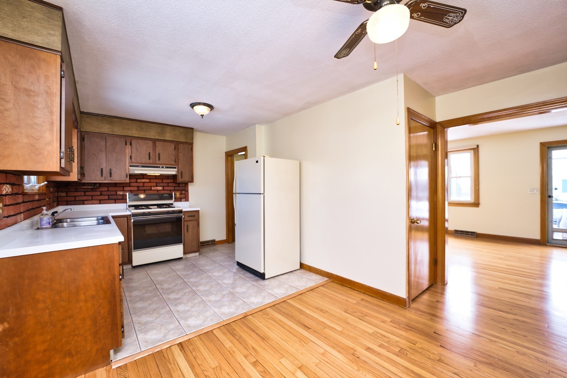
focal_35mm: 14
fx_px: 221
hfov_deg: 104.2
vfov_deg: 81.2
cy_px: 189
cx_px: 284
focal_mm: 14
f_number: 2.8
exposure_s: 1/40
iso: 100
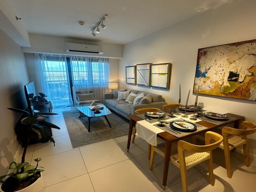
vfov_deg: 85.6
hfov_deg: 102.1
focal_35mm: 14
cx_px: 128
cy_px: 96
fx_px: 103
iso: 64
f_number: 2.2
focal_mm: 2.22
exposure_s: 1/120
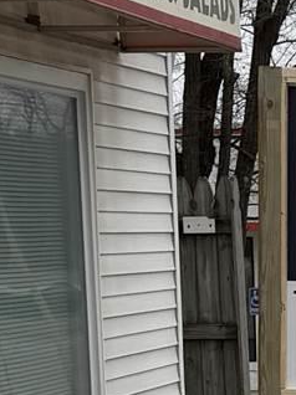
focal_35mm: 174
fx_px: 1986
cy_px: 559
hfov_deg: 8.2
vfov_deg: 11.0
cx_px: 515
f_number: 1.78
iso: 80
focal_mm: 6.76
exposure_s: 1/2232
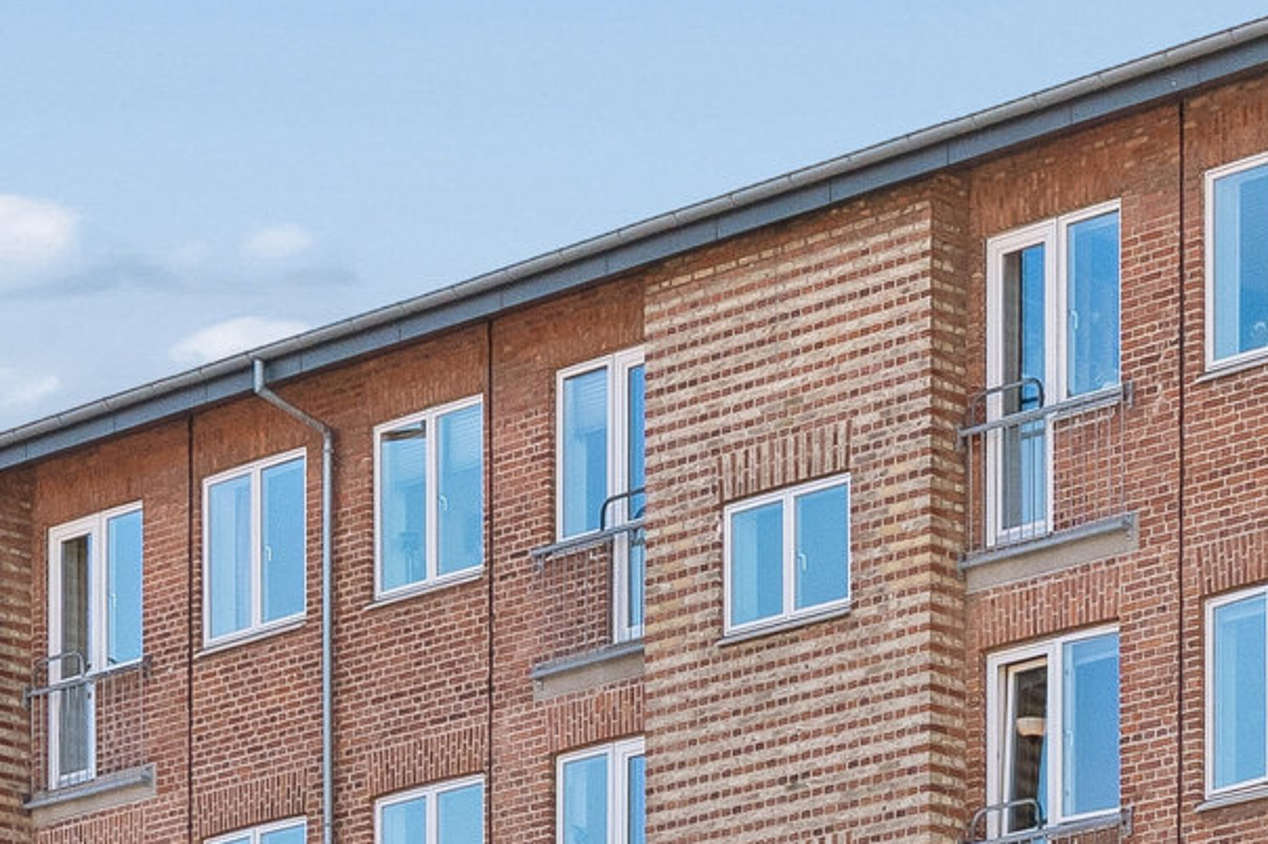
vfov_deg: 8.3
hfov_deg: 12.4
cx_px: 1285
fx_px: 5773
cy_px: 964
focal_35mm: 164
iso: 400
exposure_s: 1/320
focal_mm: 33
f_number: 10
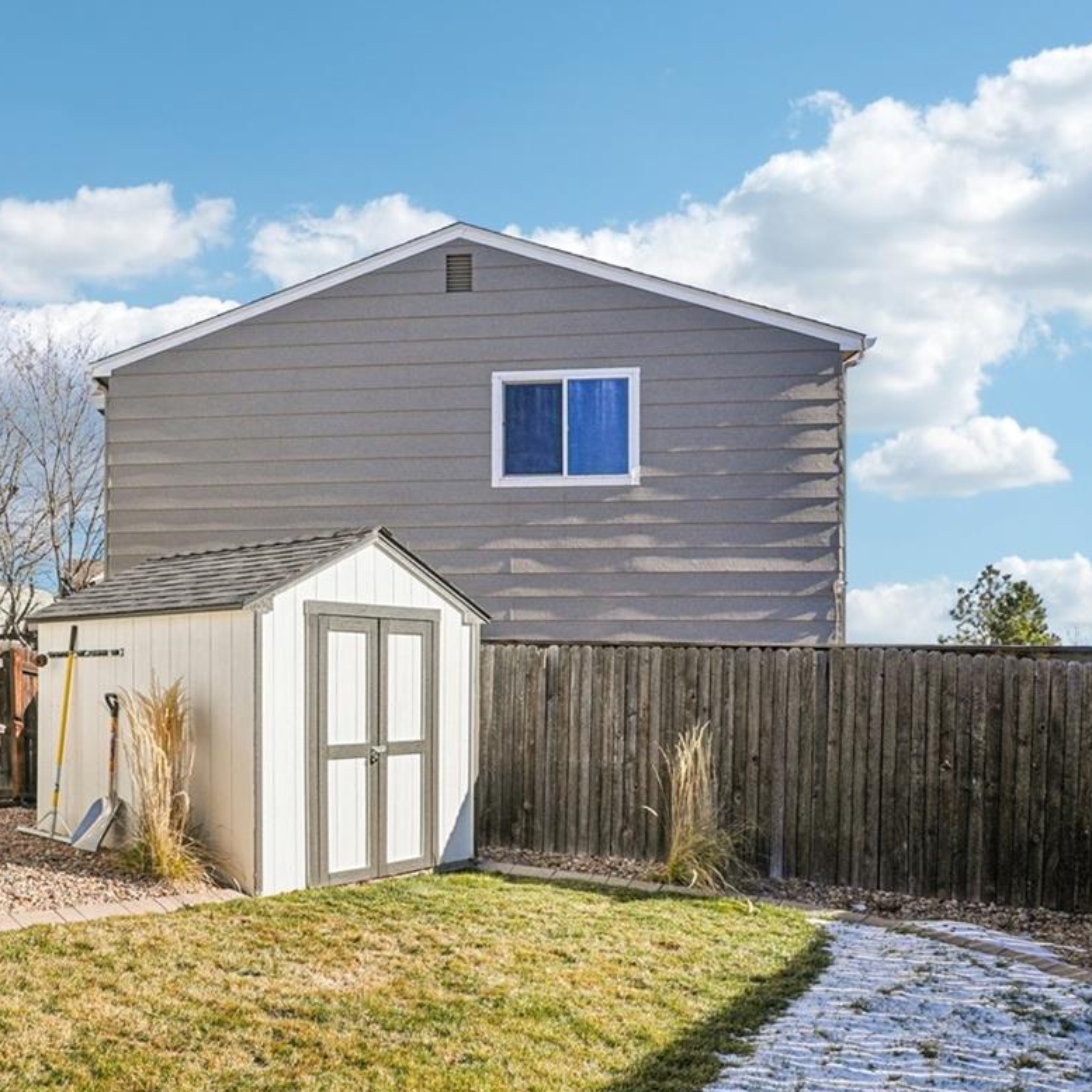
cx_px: 208
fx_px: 1031
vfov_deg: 55.0
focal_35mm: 29
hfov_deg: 52.0
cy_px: 701
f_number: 8
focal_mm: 11
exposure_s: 1/500
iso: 100
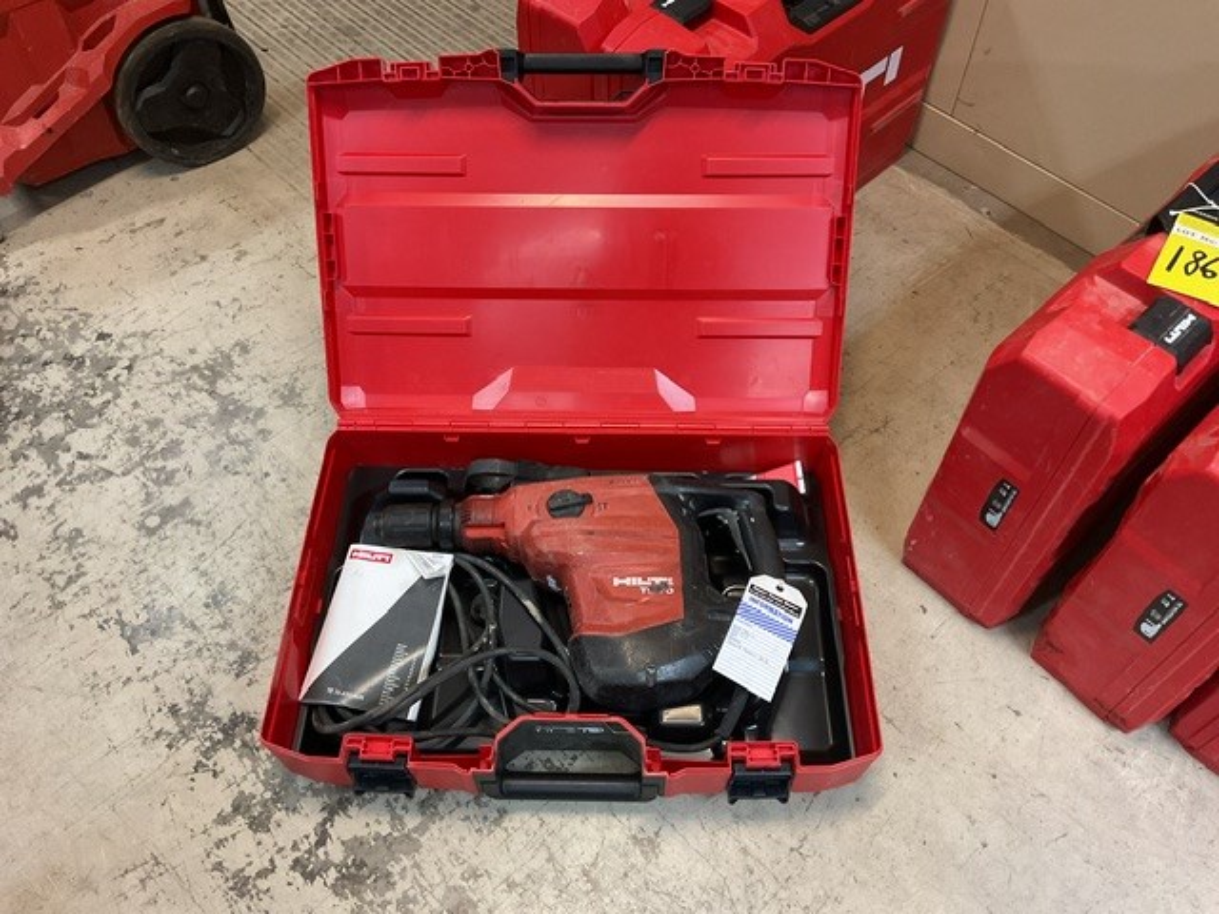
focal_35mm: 29
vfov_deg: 48.2
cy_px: 457
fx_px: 1021
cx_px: 610
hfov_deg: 61.7
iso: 200
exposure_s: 1/50
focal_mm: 3
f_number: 1.8
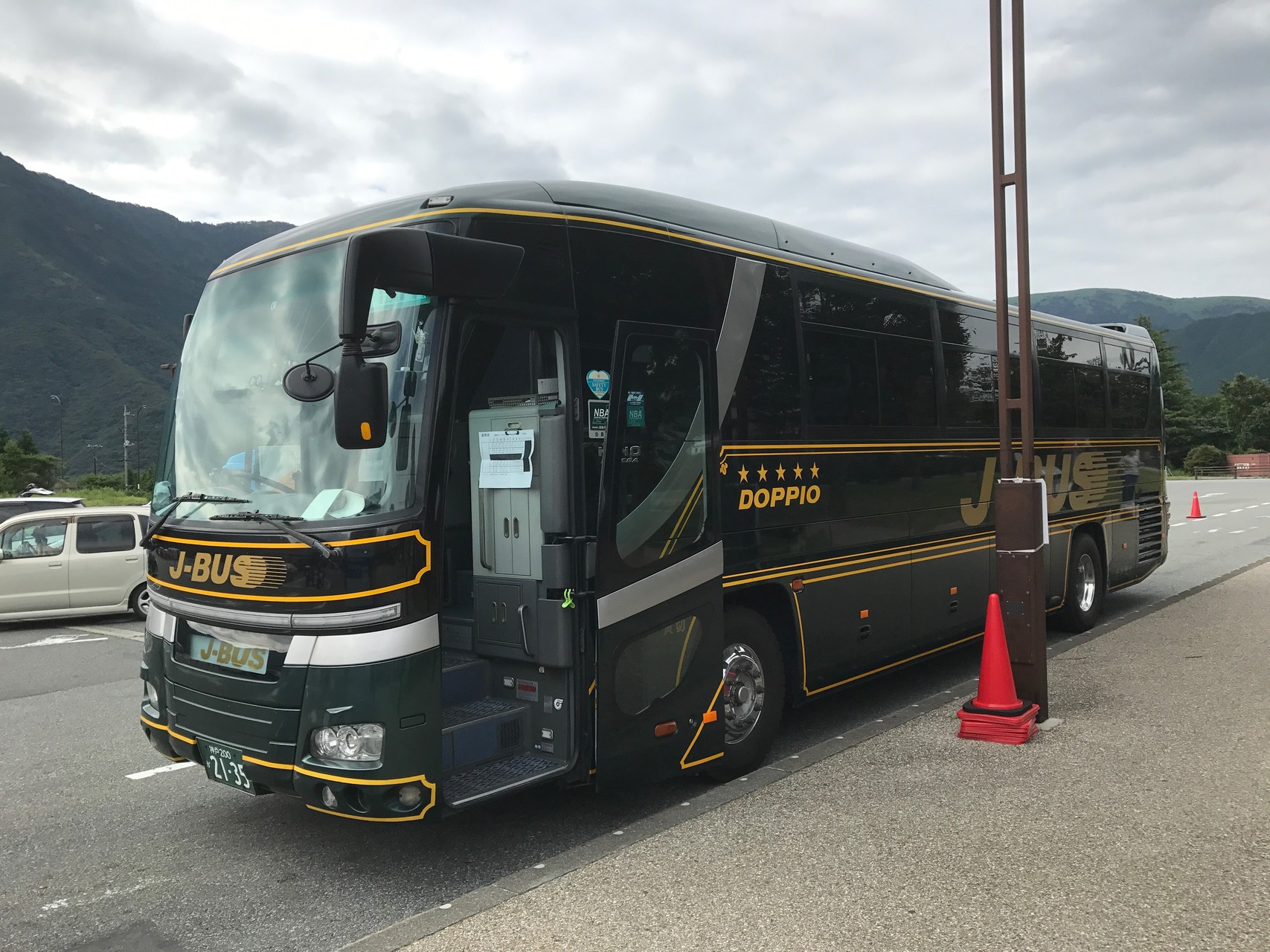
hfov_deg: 63.4
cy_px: 476
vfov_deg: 49.7
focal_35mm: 28
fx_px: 1027
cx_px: 635
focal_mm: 3.99
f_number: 1.8
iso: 20
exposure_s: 1/1681
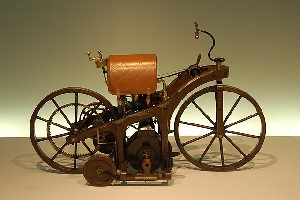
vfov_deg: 23.8
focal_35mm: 57
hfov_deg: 35.1
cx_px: 150
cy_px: 100
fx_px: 475
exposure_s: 1/20
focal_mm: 38
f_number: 7.1
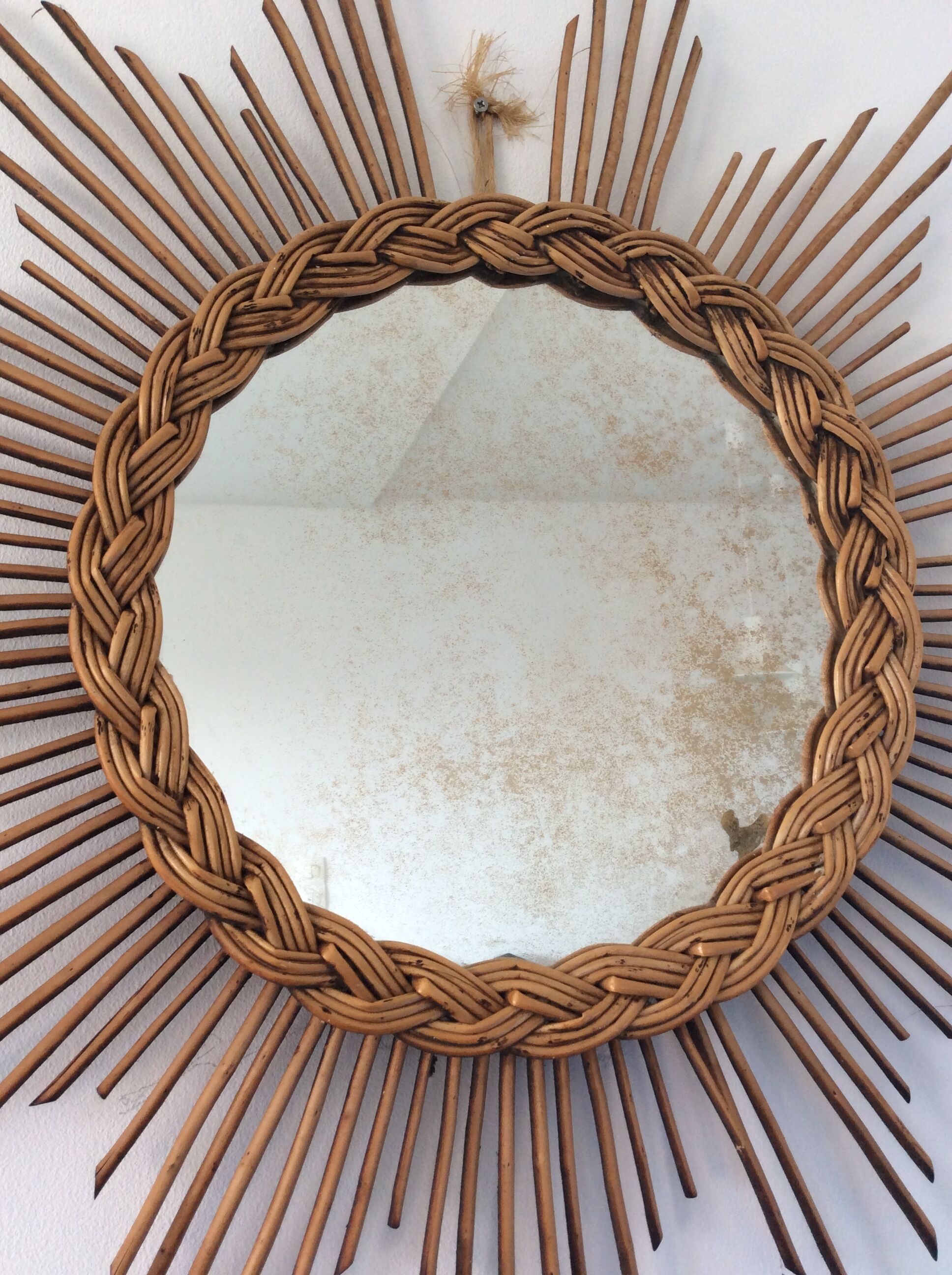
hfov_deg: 44.1
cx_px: 476
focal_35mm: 32
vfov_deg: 56.9
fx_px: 1177
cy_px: 638
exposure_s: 1/50
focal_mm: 3.3
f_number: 2.4
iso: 50
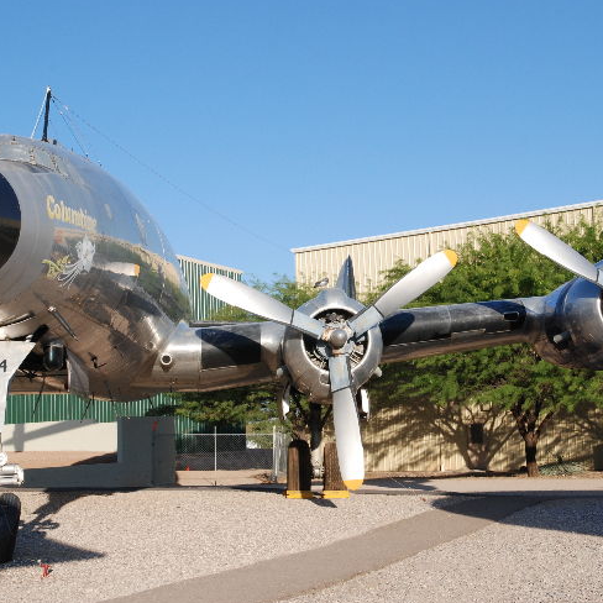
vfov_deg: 29.6
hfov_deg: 29.5
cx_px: 289
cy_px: 302
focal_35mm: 58
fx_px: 1143
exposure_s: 1/400
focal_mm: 30
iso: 500
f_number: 11
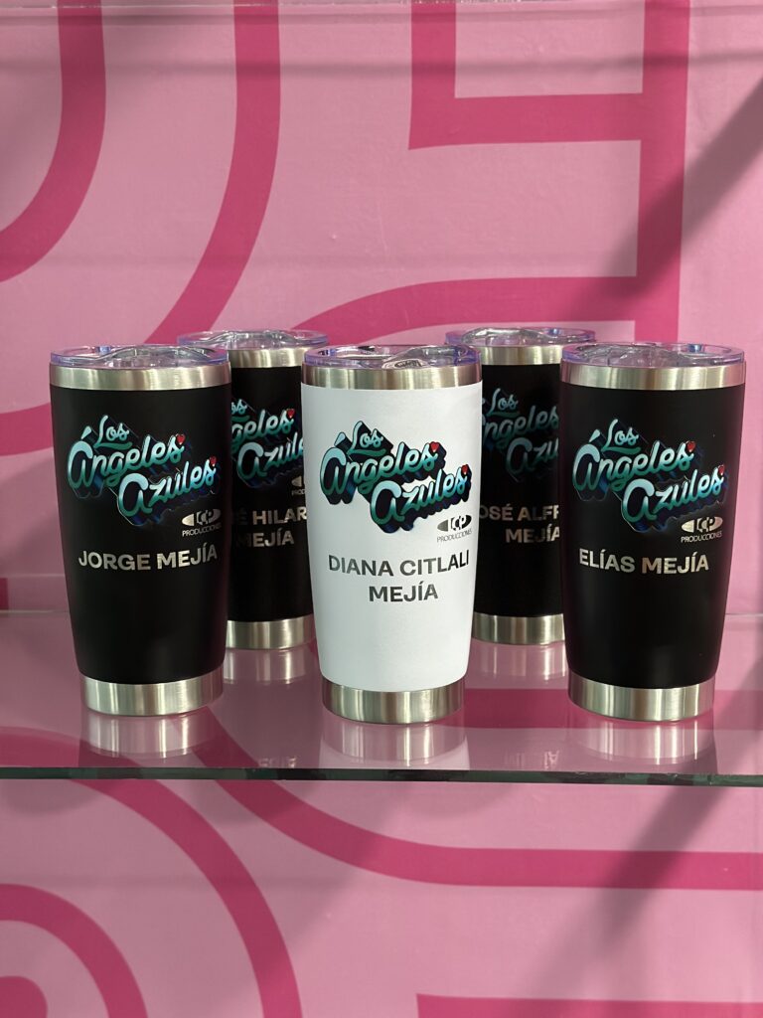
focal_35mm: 48
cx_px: 382
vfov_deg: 39.7
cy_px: 509
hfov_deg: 30.3
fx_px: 1411
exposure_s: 1/30
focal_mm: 6.86
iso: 640
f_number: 1.78
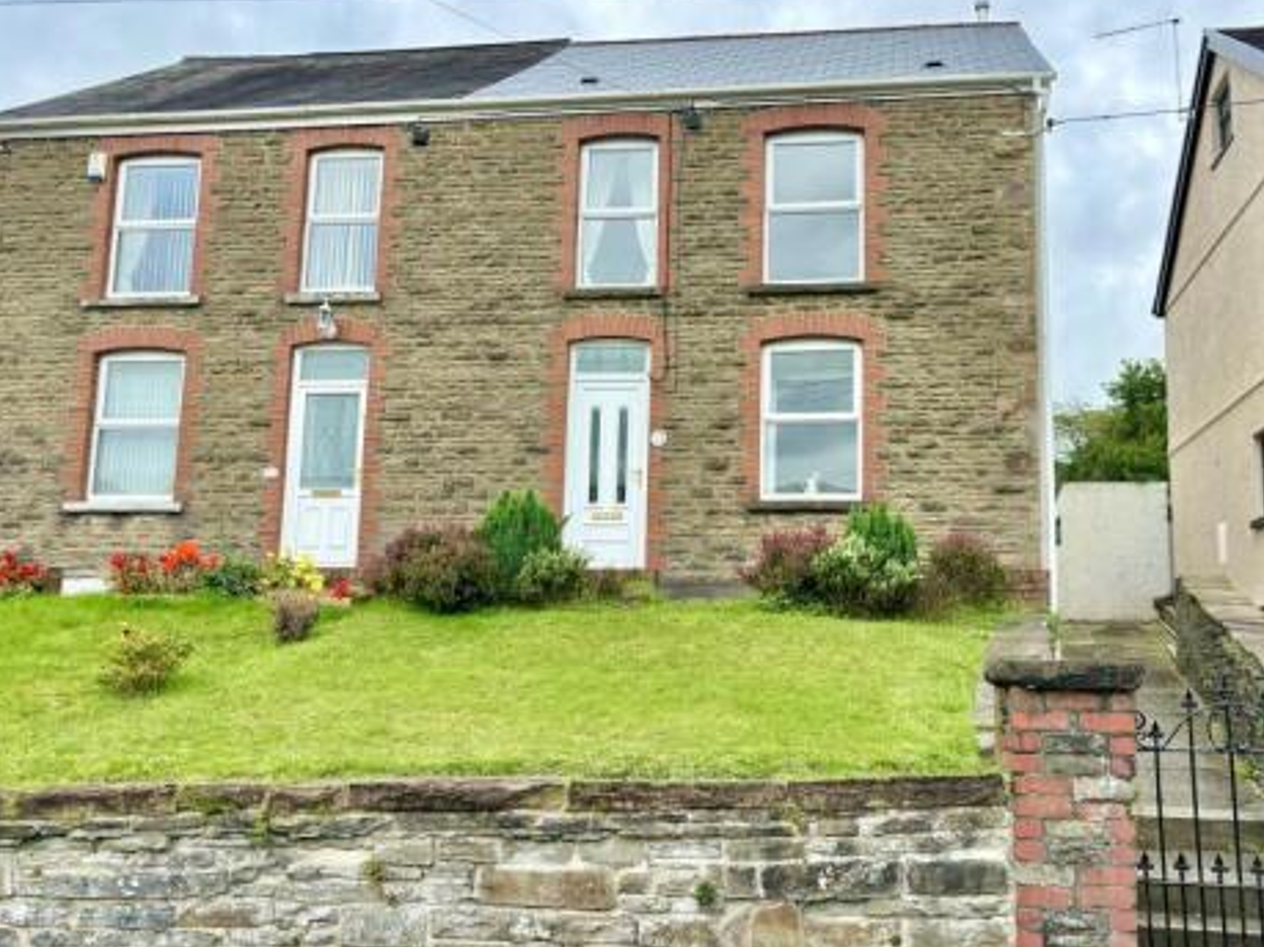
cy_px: 475
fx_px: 1205
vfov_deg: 42.9
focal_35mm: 33
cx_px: 748
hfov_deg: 55.0
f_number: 1.6
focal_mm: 5.96
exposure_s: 1/1418
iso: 50
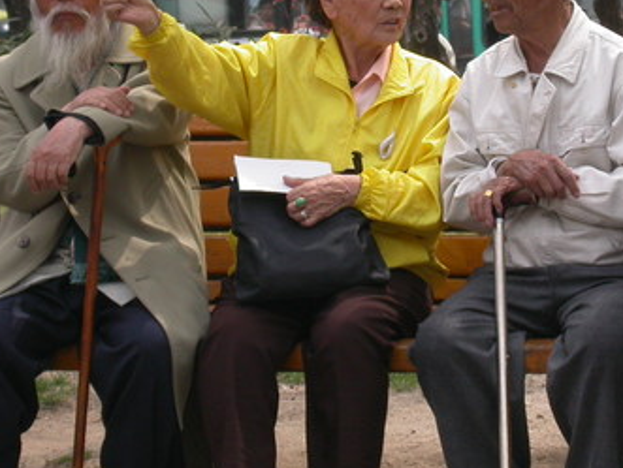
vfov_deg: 5.9
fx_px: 4558
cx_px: 371
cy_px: 154
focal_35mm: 253
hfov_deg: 7.8
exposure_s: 1/240
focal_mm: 29.7
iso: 100
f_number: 5.5
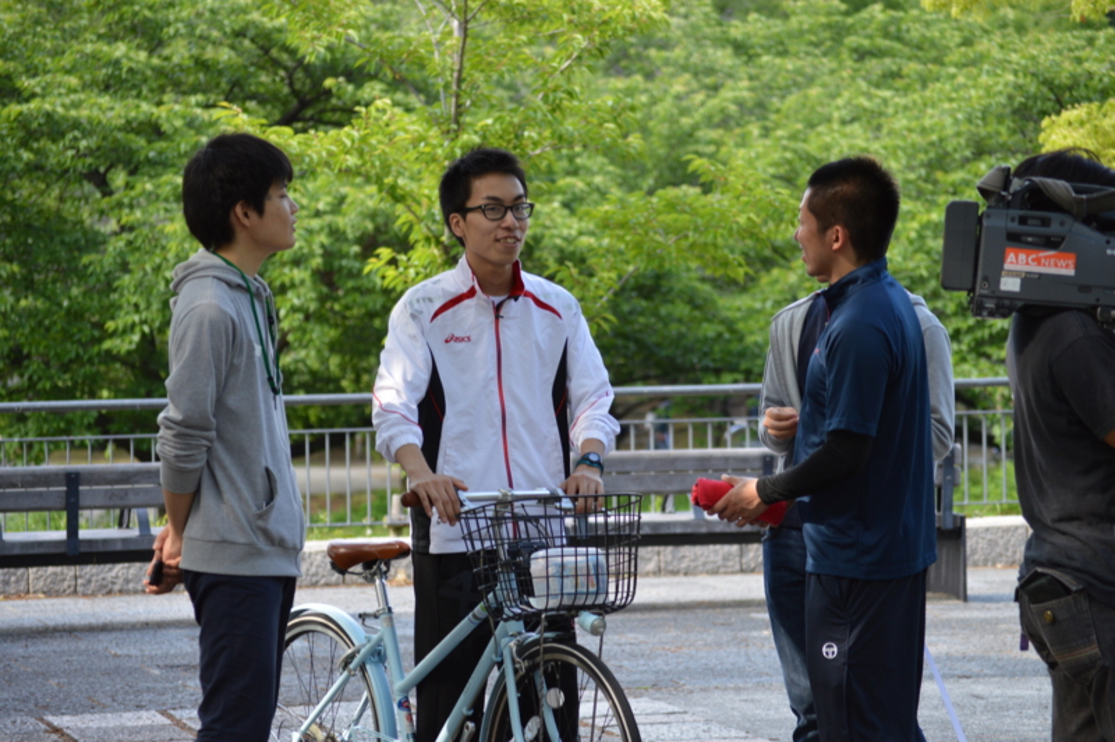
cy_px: 371
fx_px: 4178
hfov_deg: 15.2
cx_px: 558
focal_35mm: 135
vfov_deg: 10.1
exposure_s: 1/400
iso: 400
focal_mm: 90
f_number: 5
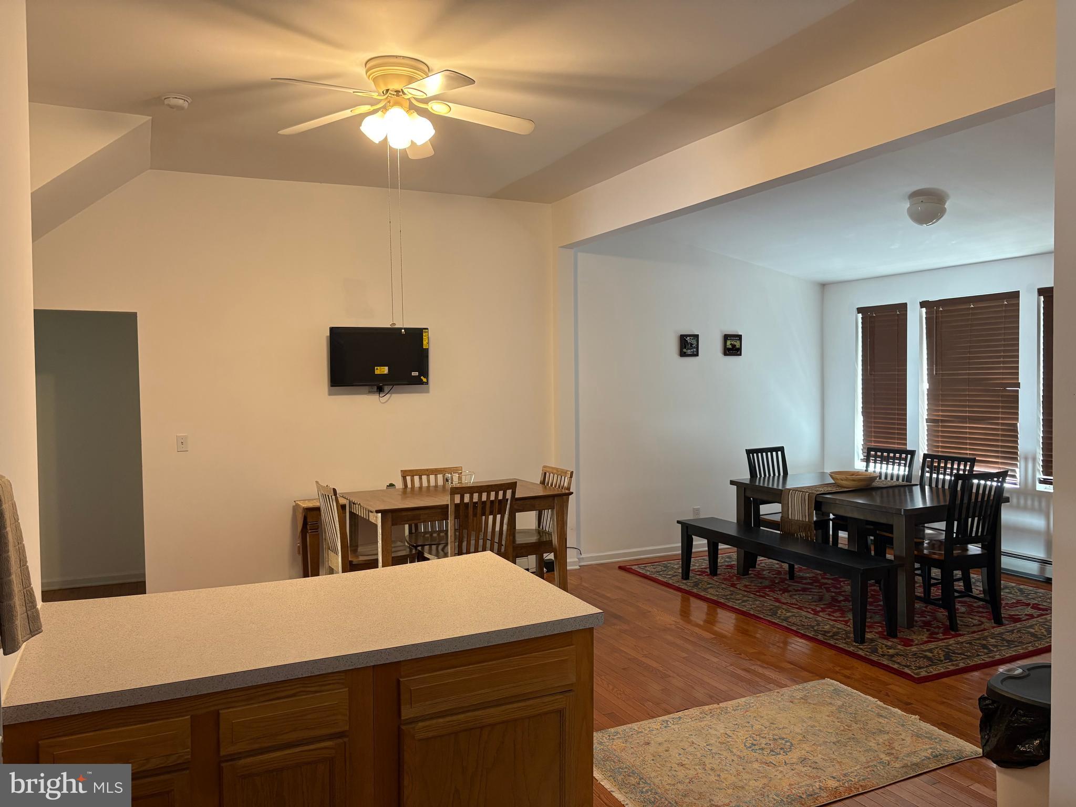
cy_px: 404
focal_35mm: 26
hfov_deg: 67.3
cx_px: 538
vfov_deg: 53.1
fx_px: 808
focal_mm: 5.96
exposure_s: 1/60
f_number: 1.6
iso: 160
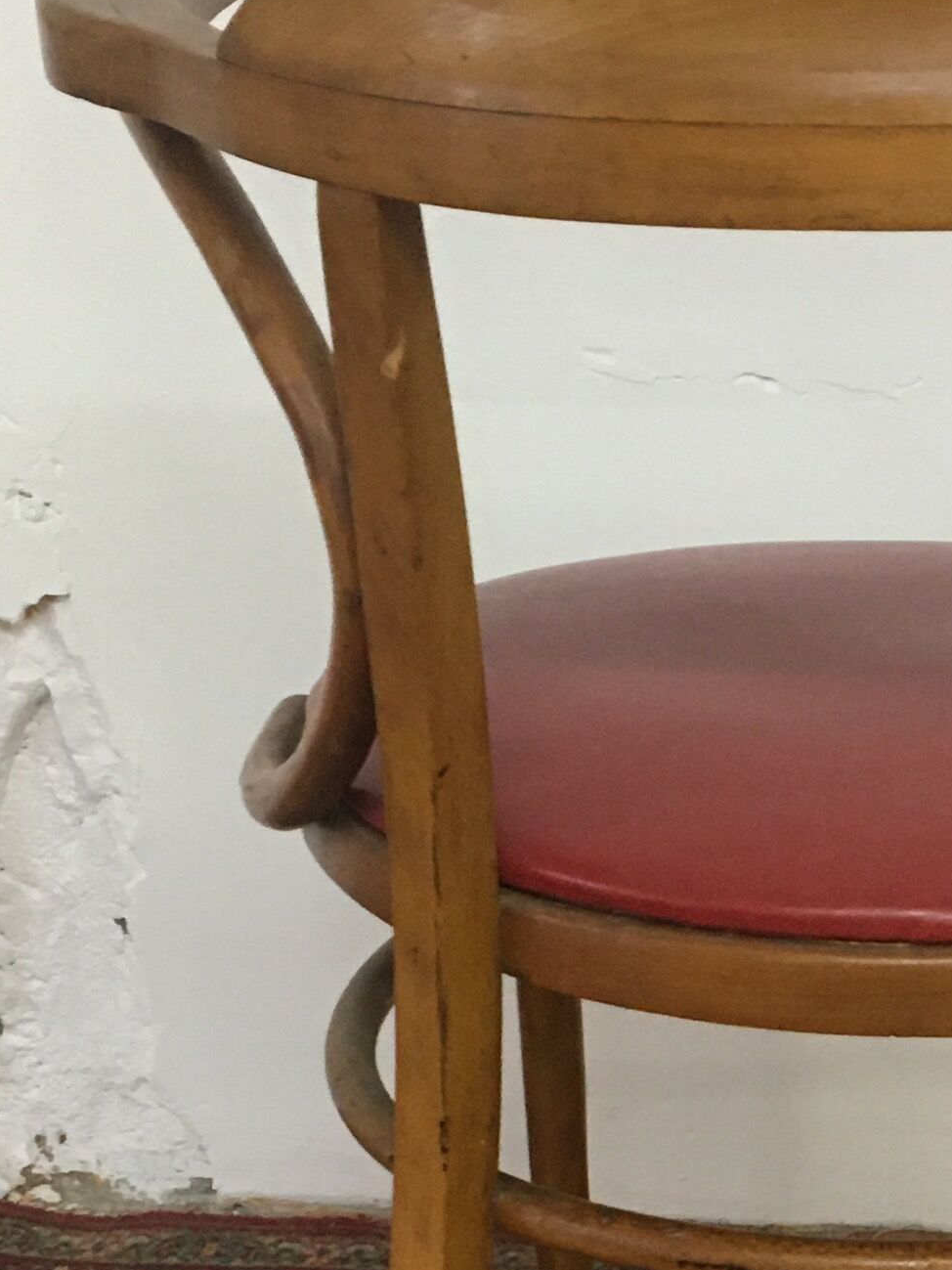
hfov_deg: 16.2
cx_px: 818
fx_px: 3301
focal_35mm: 90
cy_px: 1175
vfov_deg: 21.2
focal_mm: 4.15
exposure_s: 1/33
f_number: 2.2
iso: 200
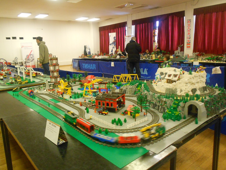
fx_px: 189
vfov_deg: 48.2
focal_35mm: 29
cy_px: 85
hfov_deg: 61.7
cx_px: 113
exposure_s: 1/30
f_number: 3.4
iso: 400
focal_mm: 5.3
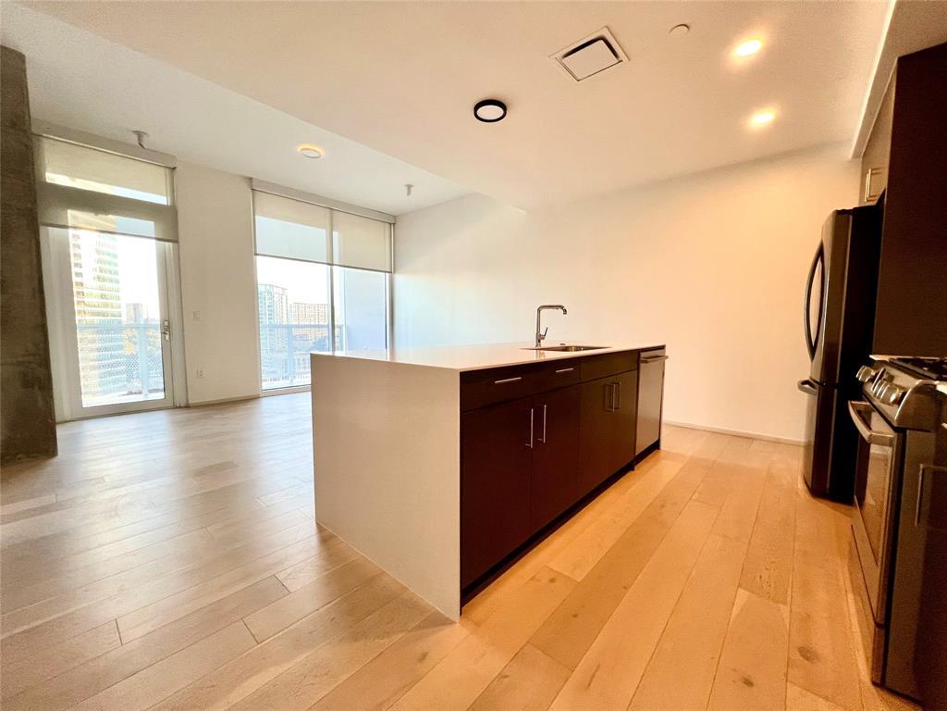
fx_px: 356
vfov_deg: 89.9
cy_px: 356
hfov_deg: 106.2
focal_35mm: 13
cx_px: 474
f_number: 1.8
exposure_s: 1/120
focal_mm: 1.57
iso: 160
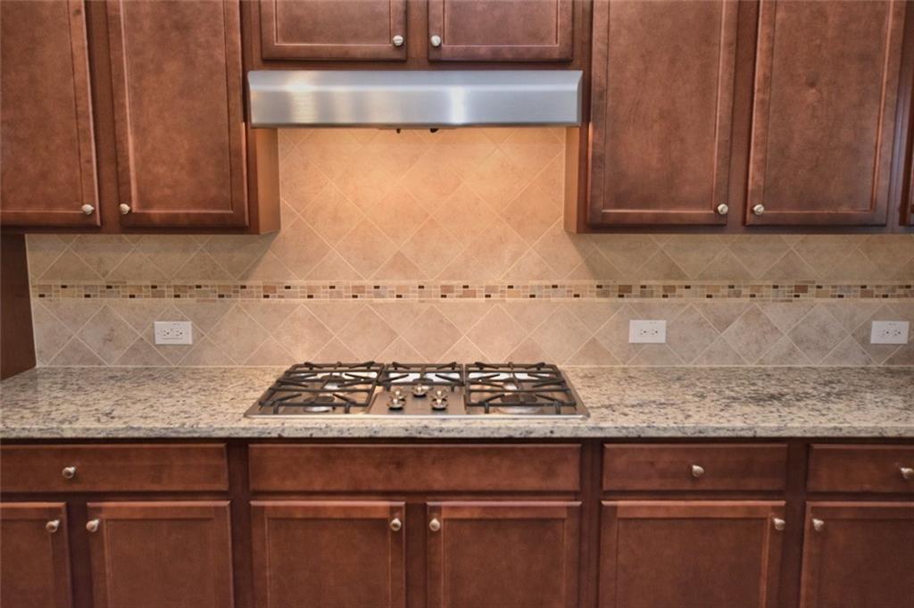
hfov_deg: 62.0
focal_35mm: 30
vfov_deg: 43.5
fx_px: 761
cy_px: 304
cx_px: 457
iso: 800
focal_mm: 20
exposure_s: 1/80
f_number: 4.5
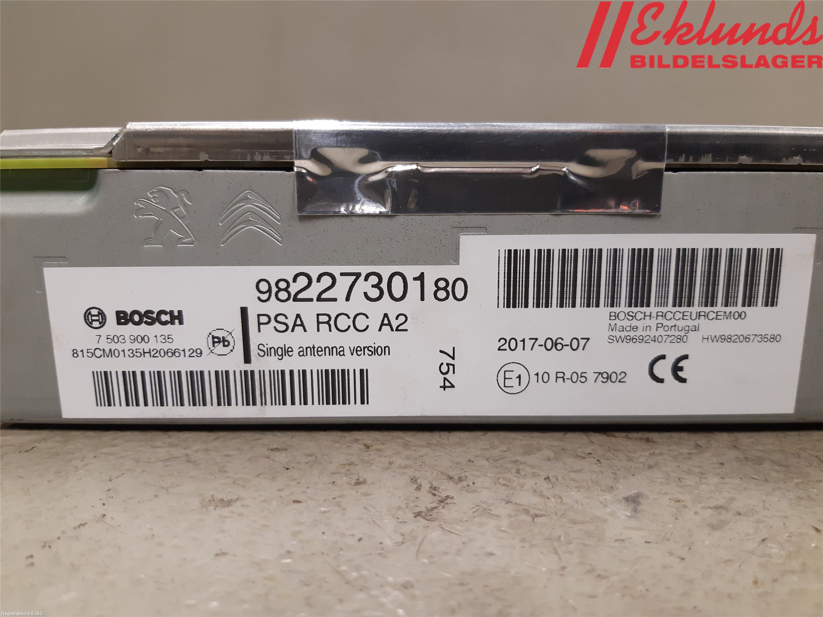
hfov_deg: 67.3
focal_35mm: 26
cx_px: 412
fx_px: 618
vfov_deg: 53.1
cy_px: 308
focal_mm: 3.93
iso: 125
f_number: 1.7
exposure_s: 1/50
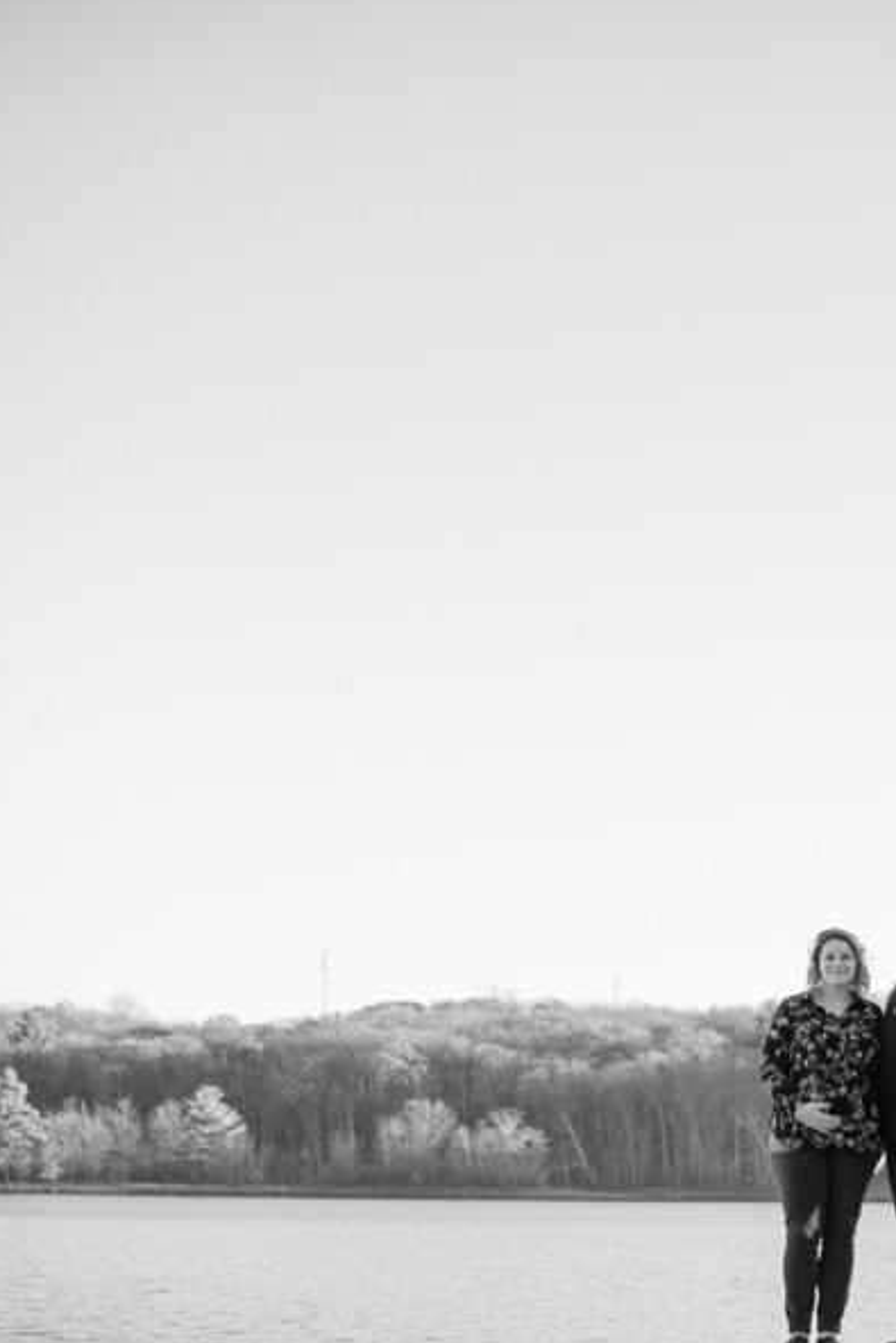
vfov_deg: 26.6
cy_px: 668
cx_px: 667
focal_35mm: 76
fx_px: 2835
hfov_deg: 17.9
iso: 640
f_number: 2
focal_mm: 50
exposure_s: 1/4000
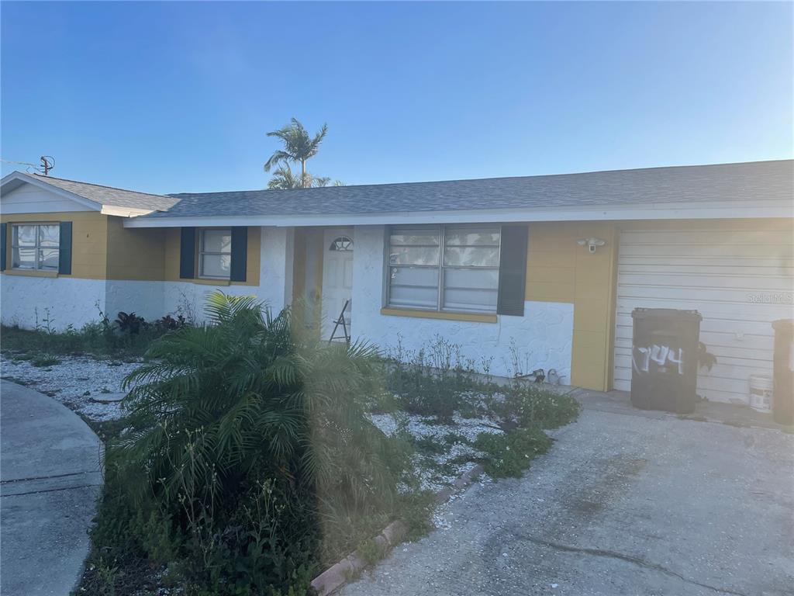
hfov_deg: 67.3
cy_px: 298
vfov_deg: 53.1
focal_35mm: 26
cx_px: 397
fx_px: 596
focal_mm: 4.2
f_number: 1.6
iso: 32
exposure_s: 1/2174
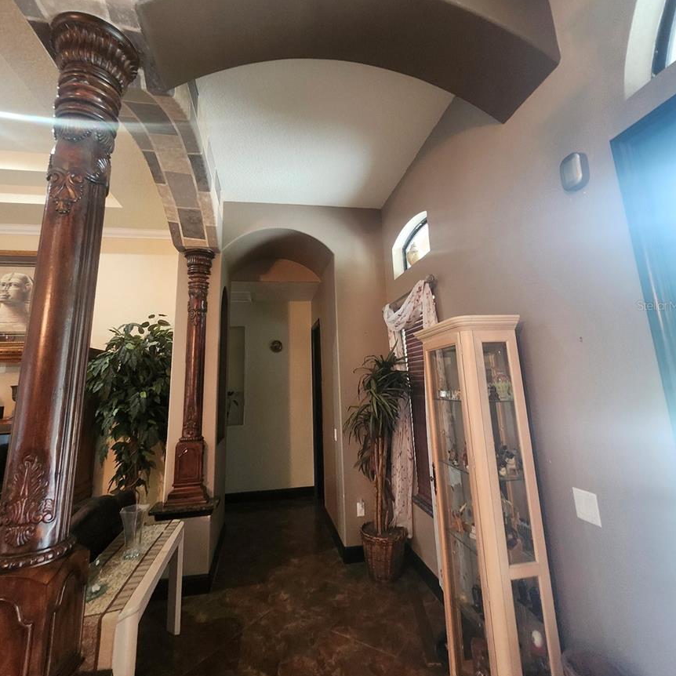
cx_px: 340
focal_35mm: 16
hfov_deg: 87.4
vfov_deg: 87.2
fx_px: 354
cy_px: 305
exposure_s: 1/24
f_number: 2.2
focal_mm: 1.74
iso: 640
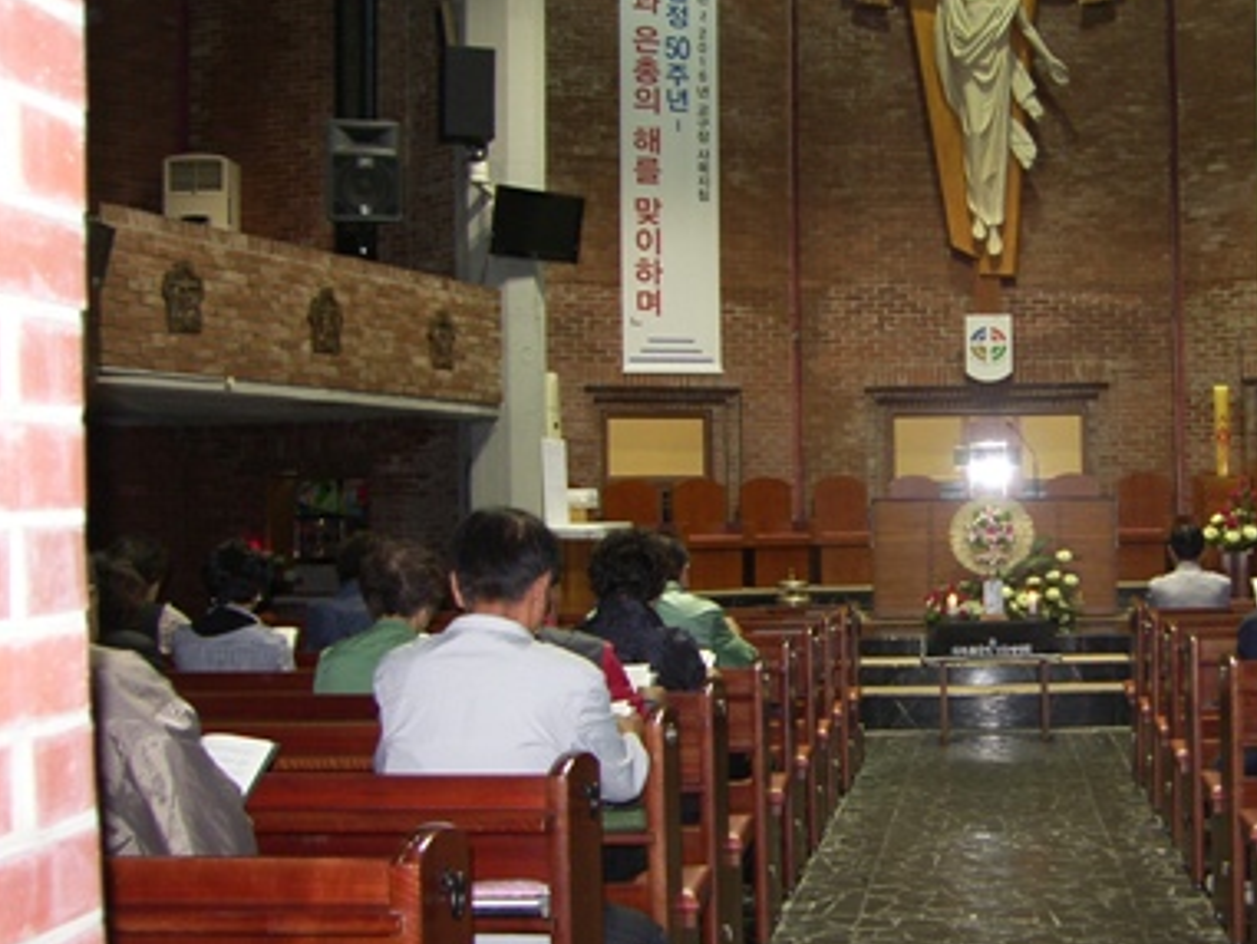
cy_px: 541
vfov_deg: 30.9
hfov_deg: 38.7
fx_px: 1707
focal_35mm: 47
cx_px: 1033
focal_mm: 7.4
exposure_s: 1/30
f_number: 2.2
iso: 100
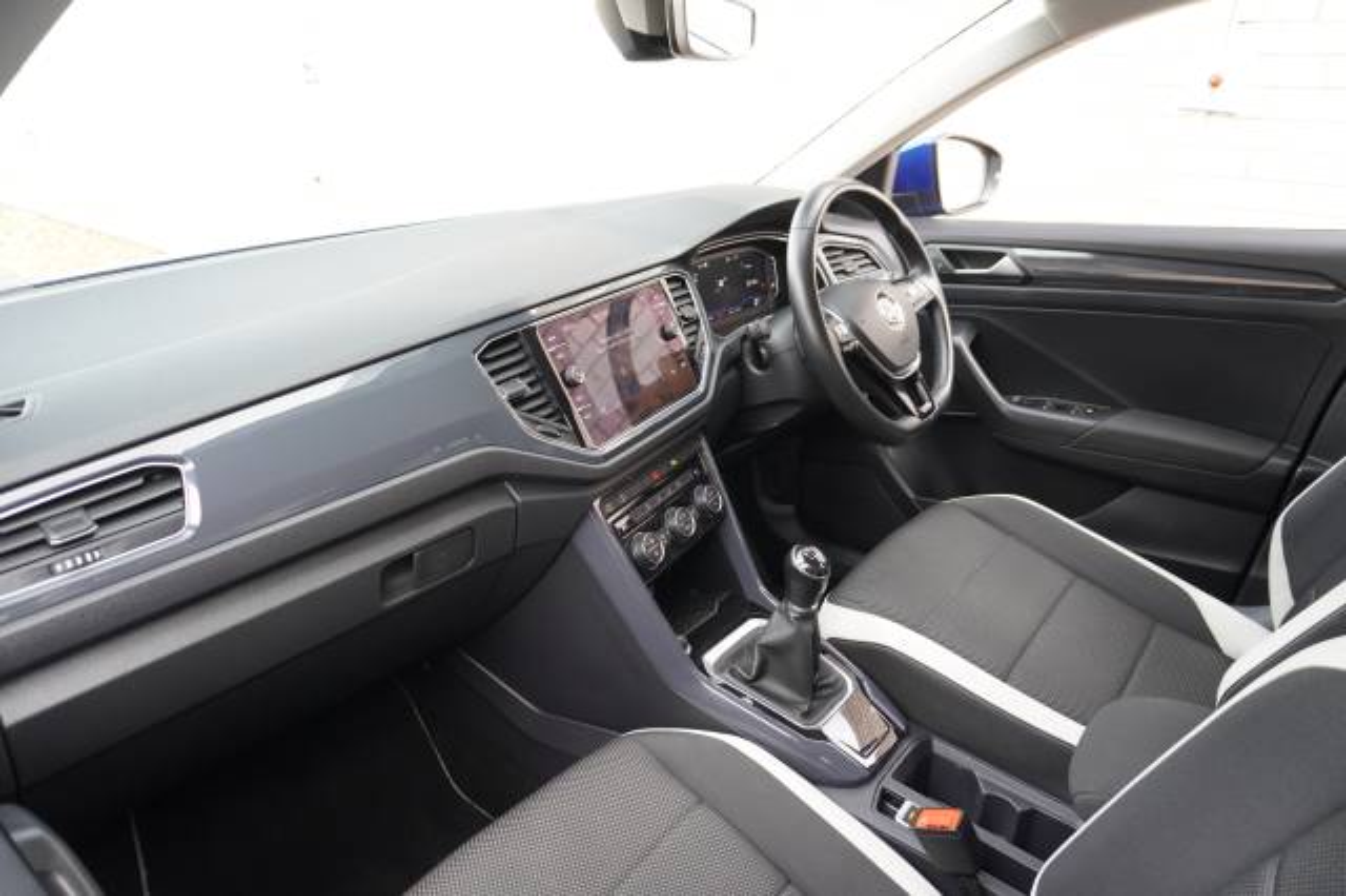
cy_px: 448
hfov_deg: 73.8
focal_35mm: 24
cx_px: 673
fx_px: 897
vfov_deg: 53.1
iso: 800
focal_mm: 16
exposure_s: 1/60
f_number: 4
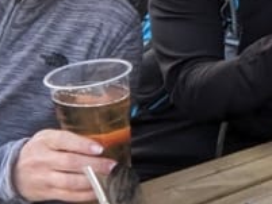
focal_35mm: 124
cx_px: 424
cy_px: -45
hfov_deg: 14.6
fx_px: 975
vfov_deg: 11.7
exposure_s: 1/100
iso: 56
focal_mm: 2.51
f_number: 2
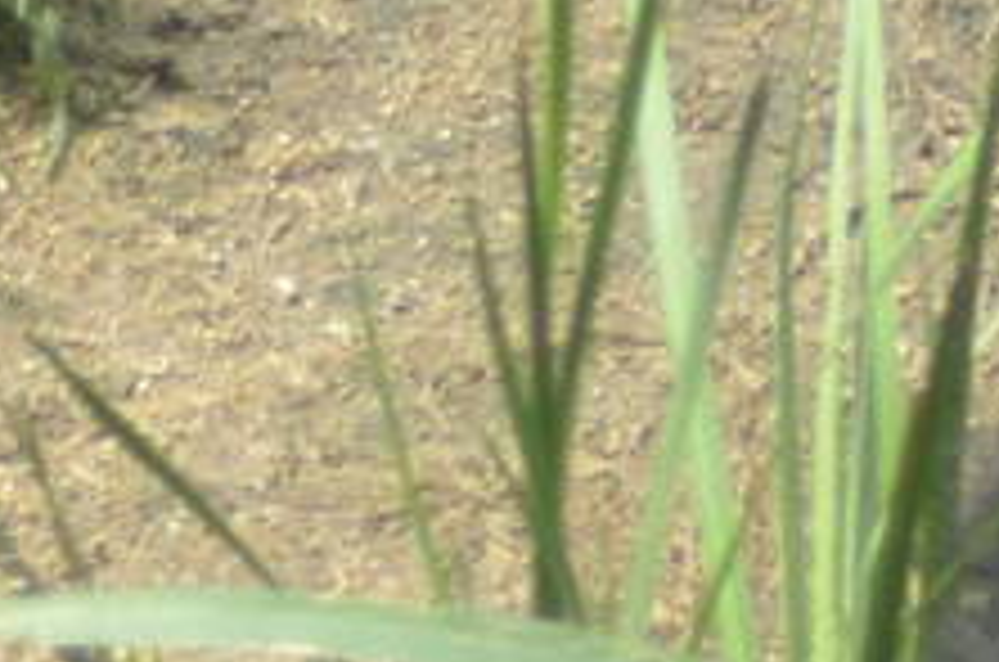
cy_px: 536
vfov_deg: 1.8
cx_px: 2034
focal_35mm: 758
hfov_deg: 2.7
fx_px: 20989
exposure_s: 1/320
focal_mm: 70
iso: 400
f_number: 4.5
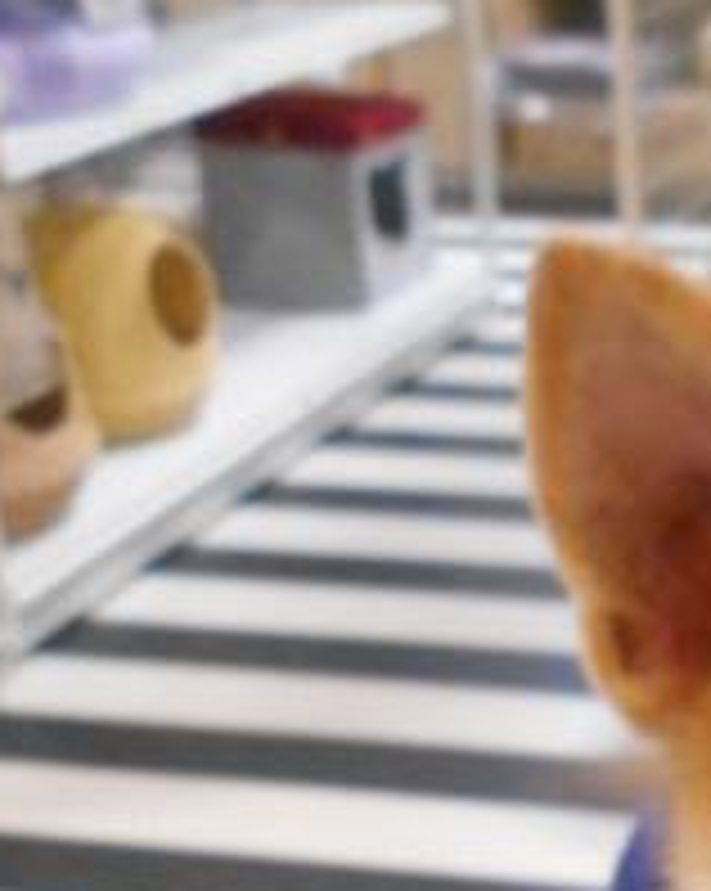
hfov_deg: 18.4
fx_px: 2029
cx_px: 940
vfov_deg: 23.9
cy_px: 850
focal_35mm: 77
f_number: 3.2
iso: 800
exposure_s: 1/60
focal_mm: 4.6
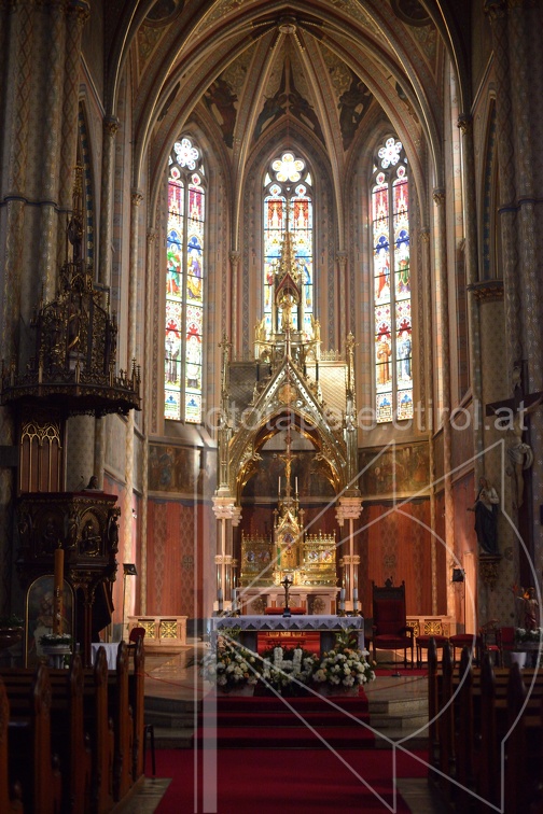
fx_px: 1131
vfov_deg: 39.6
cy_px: 407
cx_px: 272
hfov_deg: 27.0
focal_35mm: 50
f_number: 2
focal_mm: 50
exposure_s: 1/800
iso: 6400
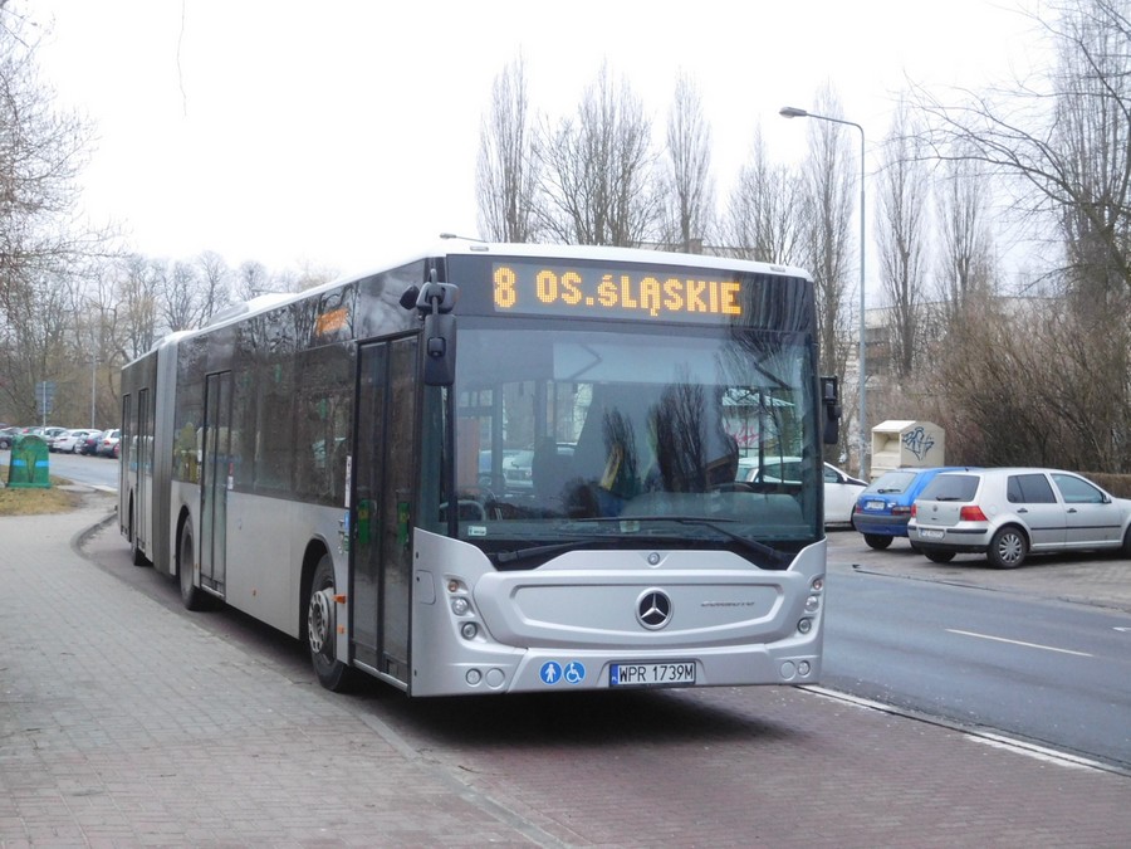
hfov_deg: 38.2
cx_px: 566
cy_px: 424
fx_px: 1634
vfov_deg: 29.1
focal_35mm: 50
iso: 400
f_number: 4.1
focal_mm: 8.9
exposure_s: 1/160
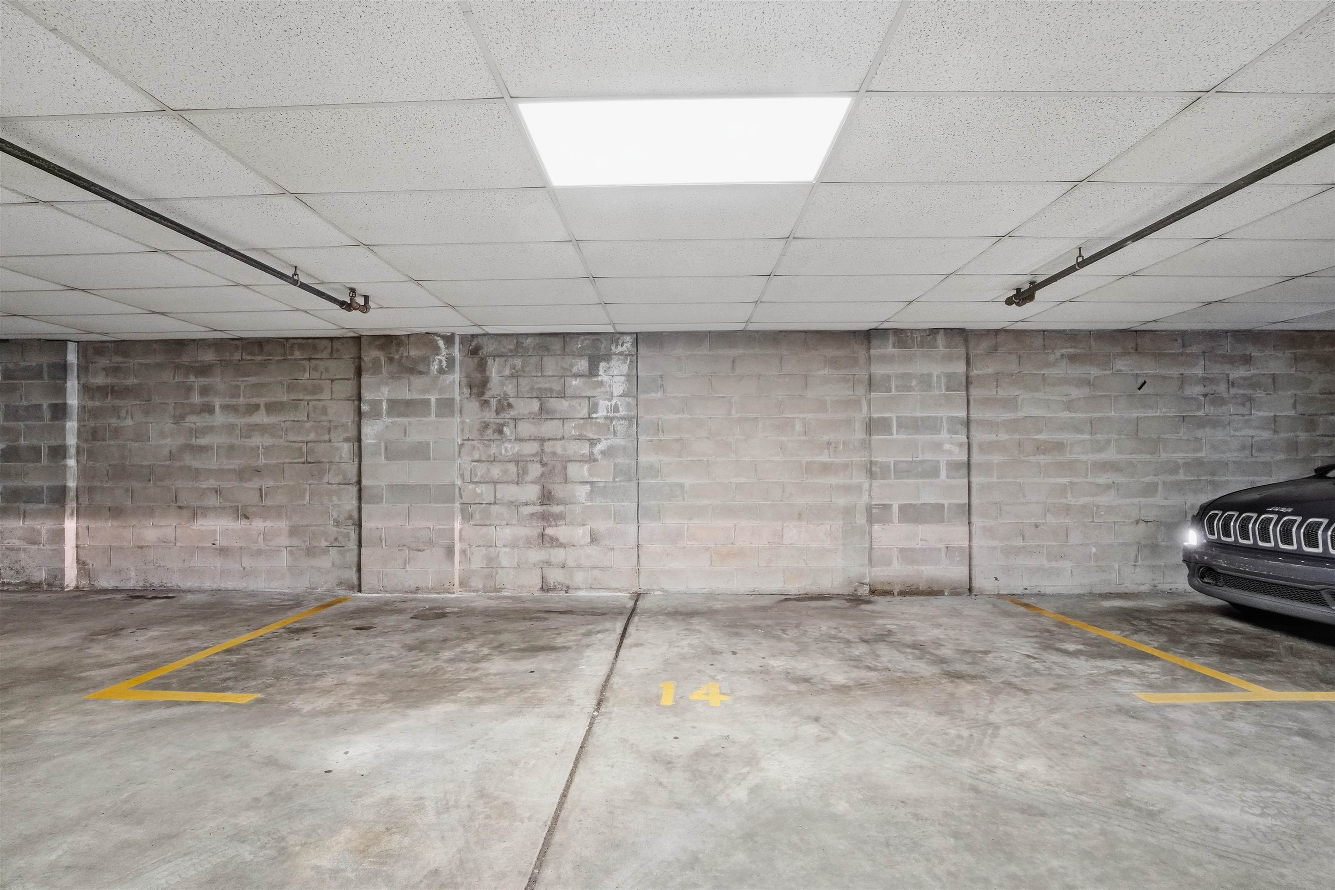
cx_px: 668
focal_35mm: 14
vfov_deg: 81.2
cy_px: 445
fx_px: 519
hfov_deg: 104.3
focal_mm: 14
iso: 4000
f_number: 8
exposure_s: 1/50
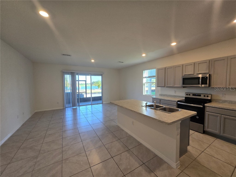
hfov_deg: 106.2
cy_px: 88
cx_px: 118
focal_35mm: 13
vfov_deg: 89.9
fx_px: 89
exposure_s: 1/60
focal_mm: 1.7
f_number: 2.2
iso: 64
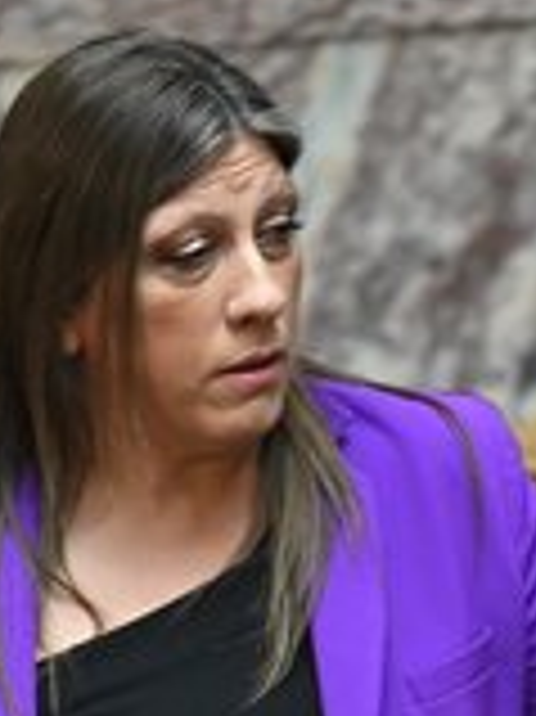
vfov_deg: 1.2
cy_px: 730
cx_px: 574
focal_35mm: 1680
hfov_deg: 0.9
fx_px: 34731
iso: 4000
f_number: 6.3
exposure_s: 1/250
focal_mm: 530
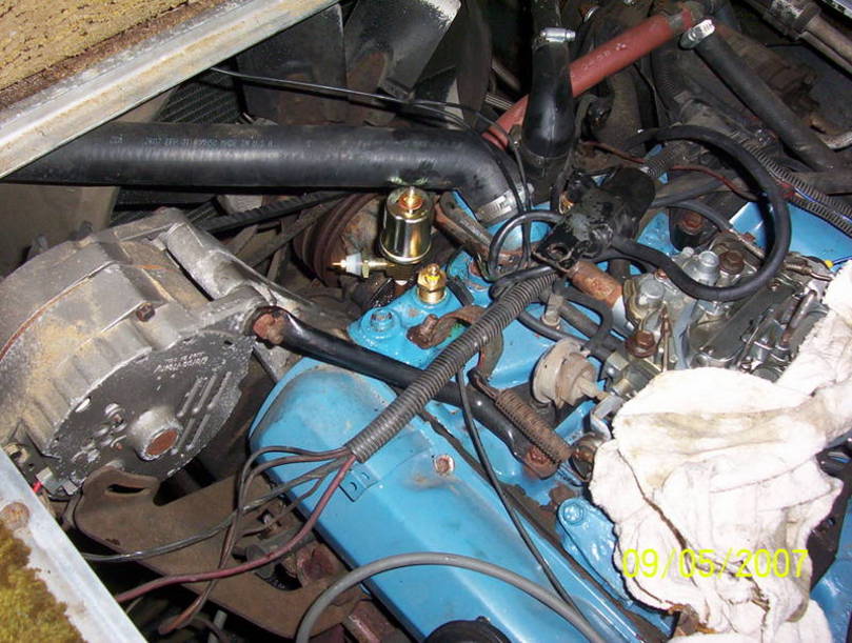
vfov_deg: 33.7
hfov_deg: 43.8
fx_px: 1061
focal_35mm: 43
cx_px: 426
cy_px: 322
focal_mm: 5.77
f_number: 2.73
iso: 140
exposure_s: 1/60
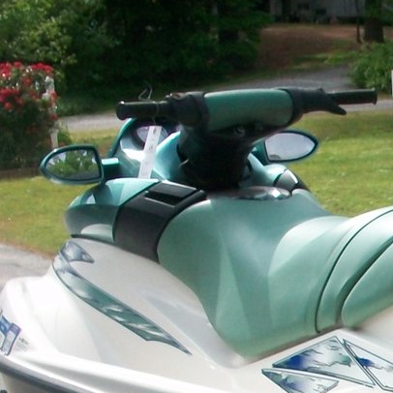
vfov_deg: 15.0
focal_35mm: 112
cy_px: 469
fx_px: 1439
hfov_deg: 14.5
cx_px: 593
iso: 80
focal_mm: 5.7
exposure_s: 1/320
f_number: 5.5
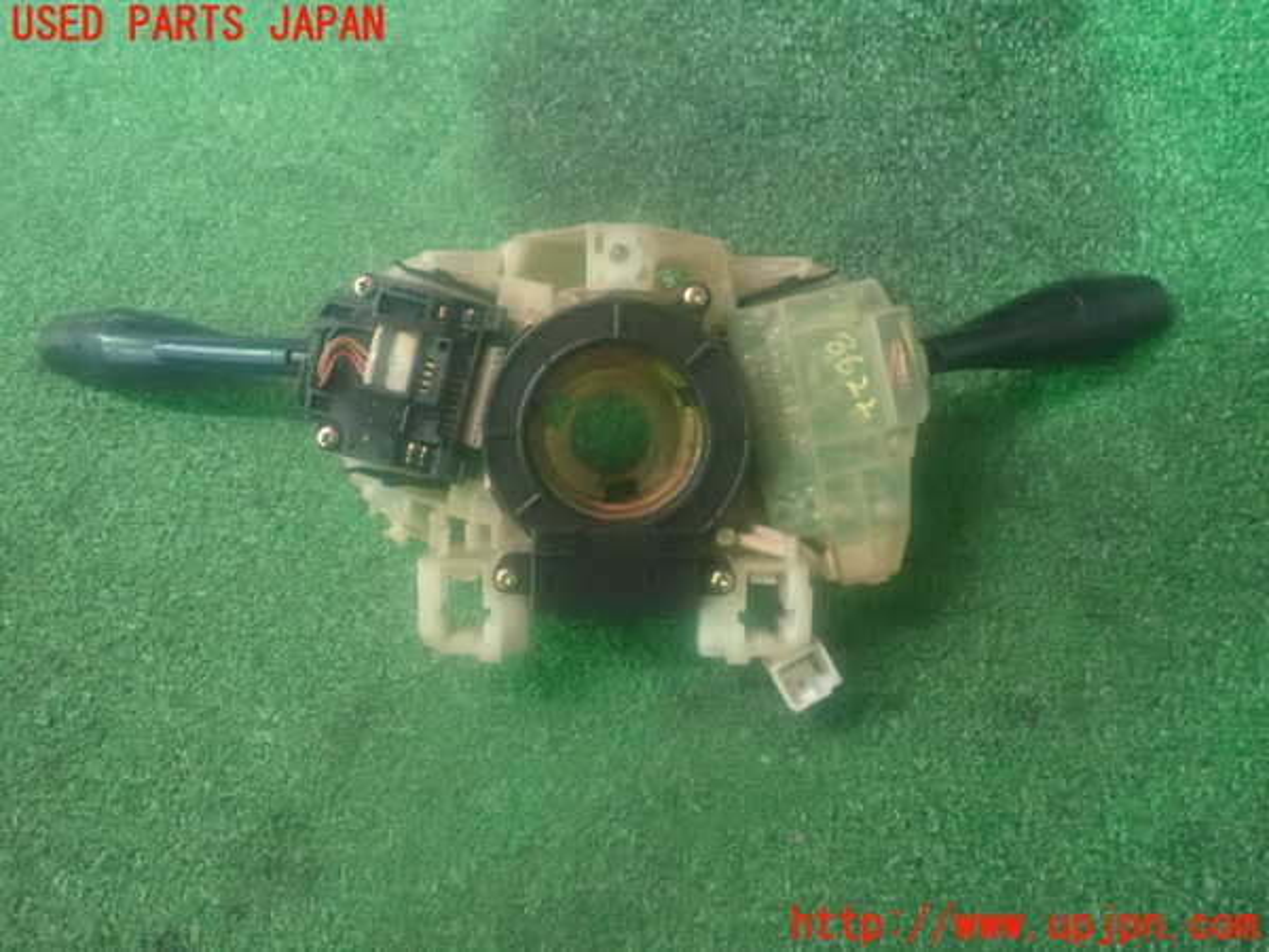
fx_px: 1100
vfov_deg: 46.8
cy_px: 476
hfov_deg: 60.0
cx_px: 634
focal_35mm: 30
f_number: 2.3
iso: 1600
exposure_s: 1/25
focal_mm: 5.5
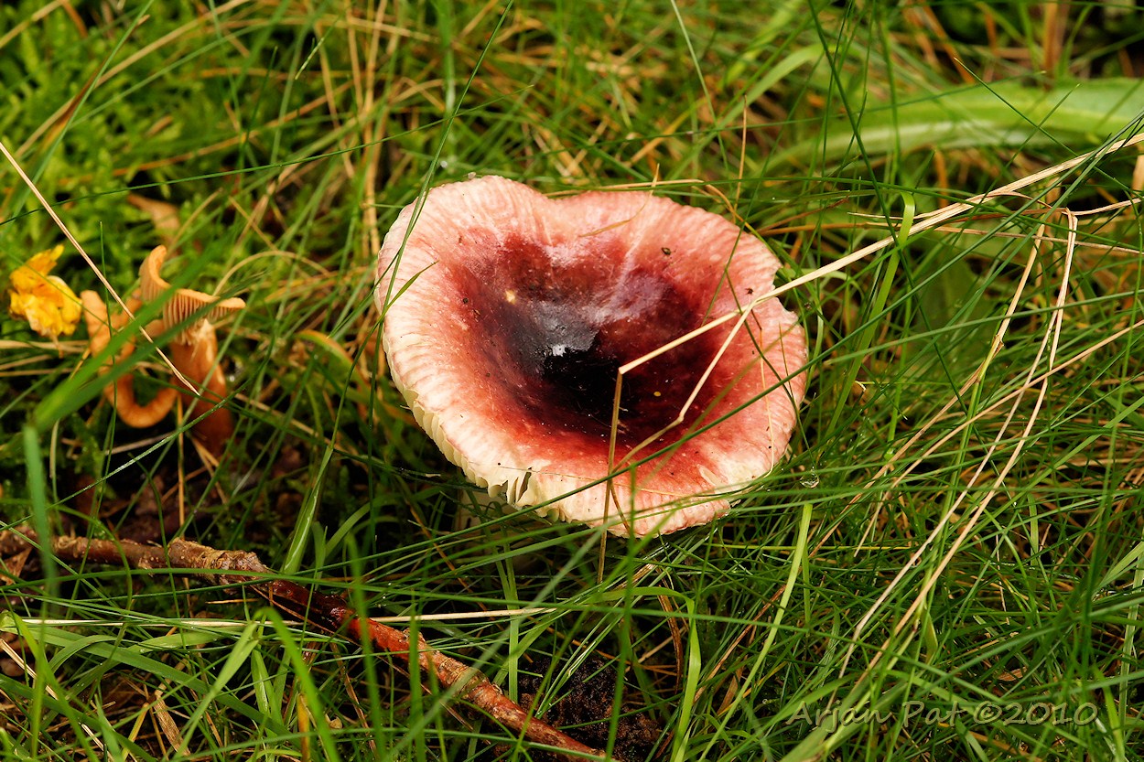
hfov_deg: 13.0
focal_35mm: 158
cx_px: 572
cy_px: 381
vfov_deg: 8.7
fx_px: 5004
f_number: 9
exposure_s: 1/80
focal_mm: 105
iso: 400
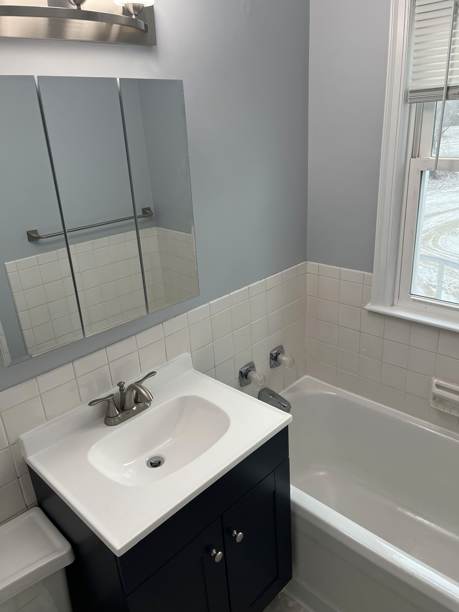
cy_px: 306
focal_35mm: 26
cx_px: 230
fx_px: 460
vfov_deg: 67.3
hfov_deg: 53.1
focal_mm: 5.1
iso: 125
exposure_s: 1/120
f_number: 1.6
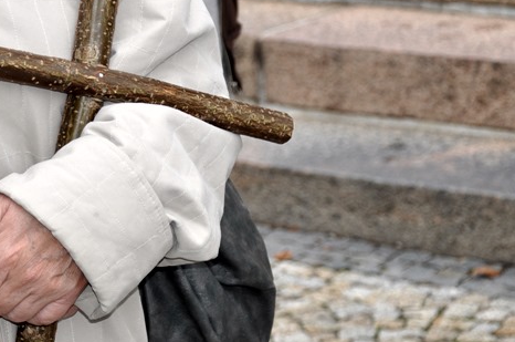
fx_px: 1914
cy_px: 84
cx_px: 111
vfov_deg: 10.2
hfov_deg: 15.2
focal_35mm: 134
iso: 320
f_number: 5
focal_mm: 52
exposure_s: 1/200
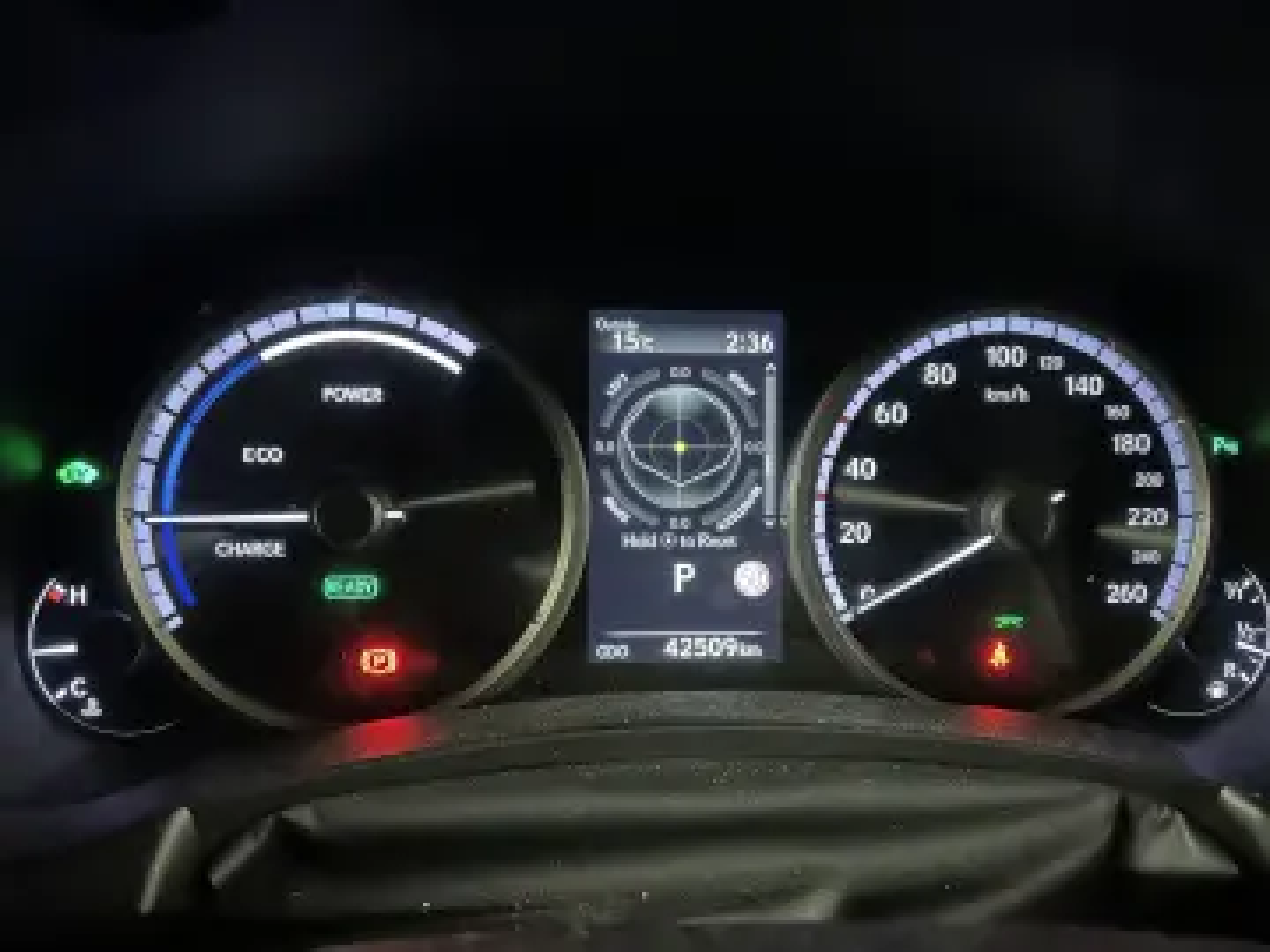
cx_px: 635
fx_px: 954
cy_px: 476
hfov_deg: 67.3
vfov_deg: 53.1
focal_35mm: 26
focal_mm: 5.7
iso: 640
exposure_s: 1/12
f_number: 1.5
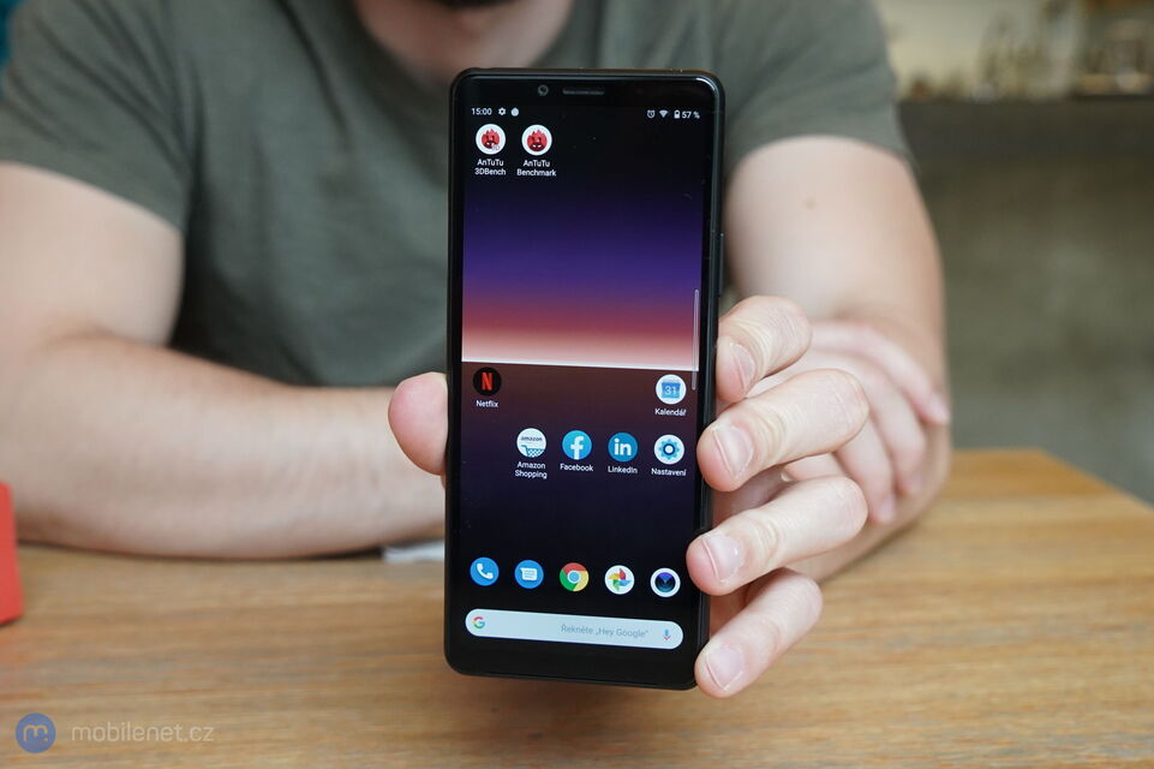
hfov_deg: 60.3
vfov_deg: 42.3
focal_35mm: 31
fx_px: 993
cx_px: 577
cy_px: 384
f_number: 5
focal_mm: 31
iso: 1600
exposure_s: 1/200
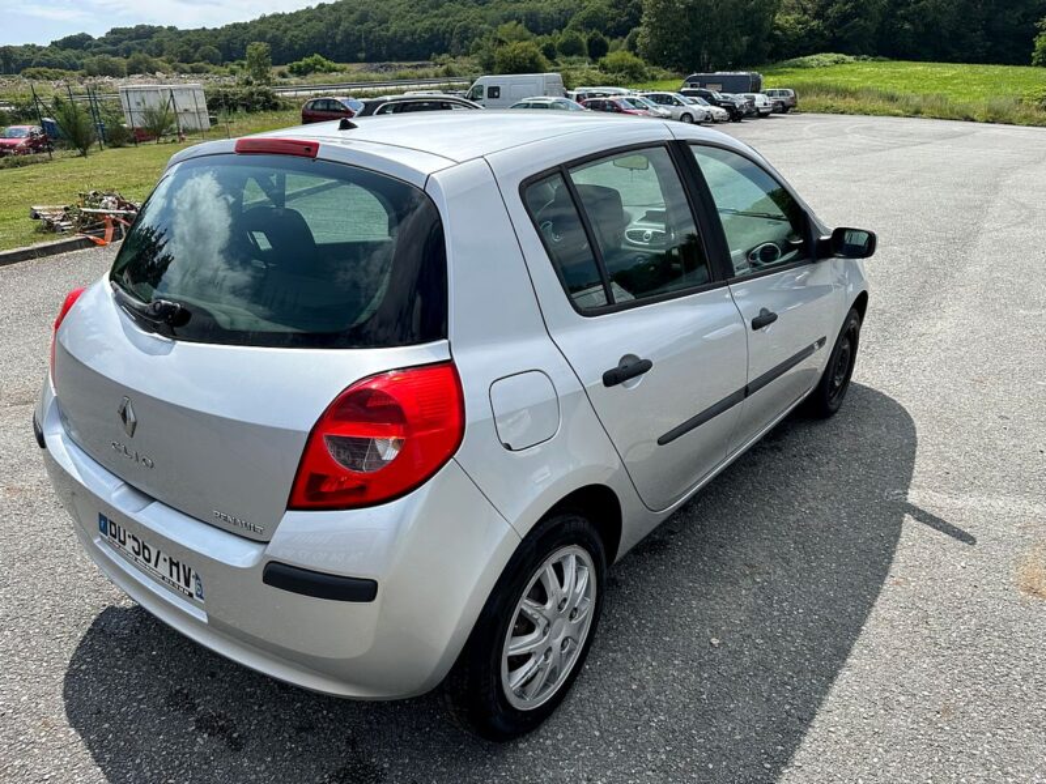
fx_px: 725
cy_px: 392
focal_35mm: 24
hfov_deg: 71.6
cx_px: 523
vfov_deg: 56.8
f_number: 1.78
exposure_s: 1/5000
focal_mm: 6.86
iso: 80
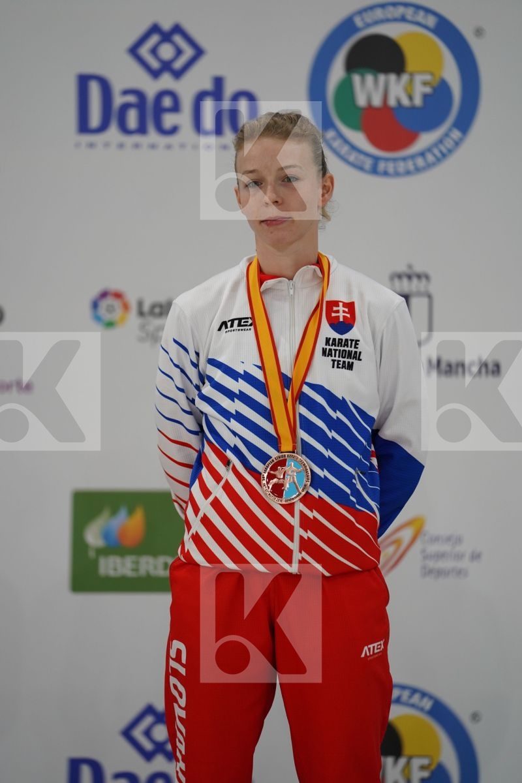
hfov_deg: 6.9
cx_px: 261
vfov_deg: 10.3
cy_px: 392
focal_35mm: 200
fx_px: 4350
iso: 640
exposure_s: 1/250
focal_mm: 200
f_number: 2.8
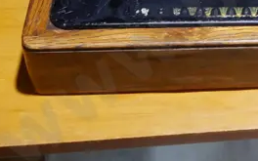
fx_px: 809
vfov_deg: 10.6
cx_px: 408
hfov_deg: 16.3
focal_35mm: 115
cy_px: -145
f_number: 3.5
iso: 400
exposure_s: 1/60
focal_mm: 14
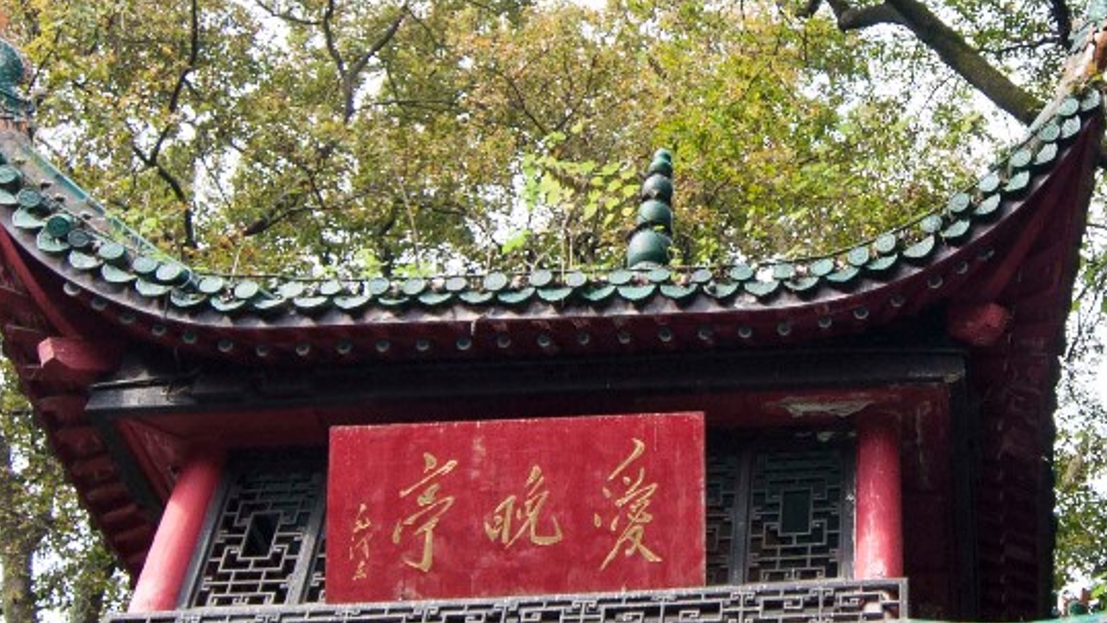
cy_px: 222
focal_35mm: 56
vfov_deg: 21.4
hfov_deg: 36.4
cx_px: 819
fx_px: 1644
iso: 320
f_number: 6.3
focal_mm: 12
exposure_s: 1/400
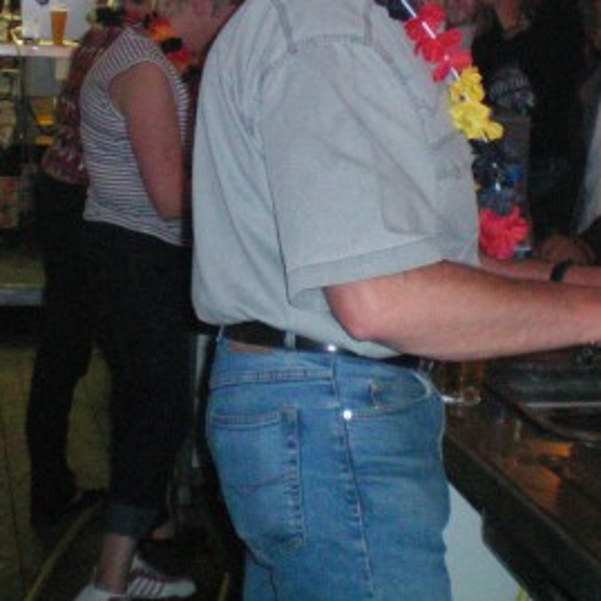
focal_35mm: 80
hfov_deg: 21.6
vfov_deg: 21.2
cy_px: 67
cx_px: 317
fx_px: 1571
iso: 400
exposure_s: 1/60
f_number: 3.1
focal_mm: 6.3
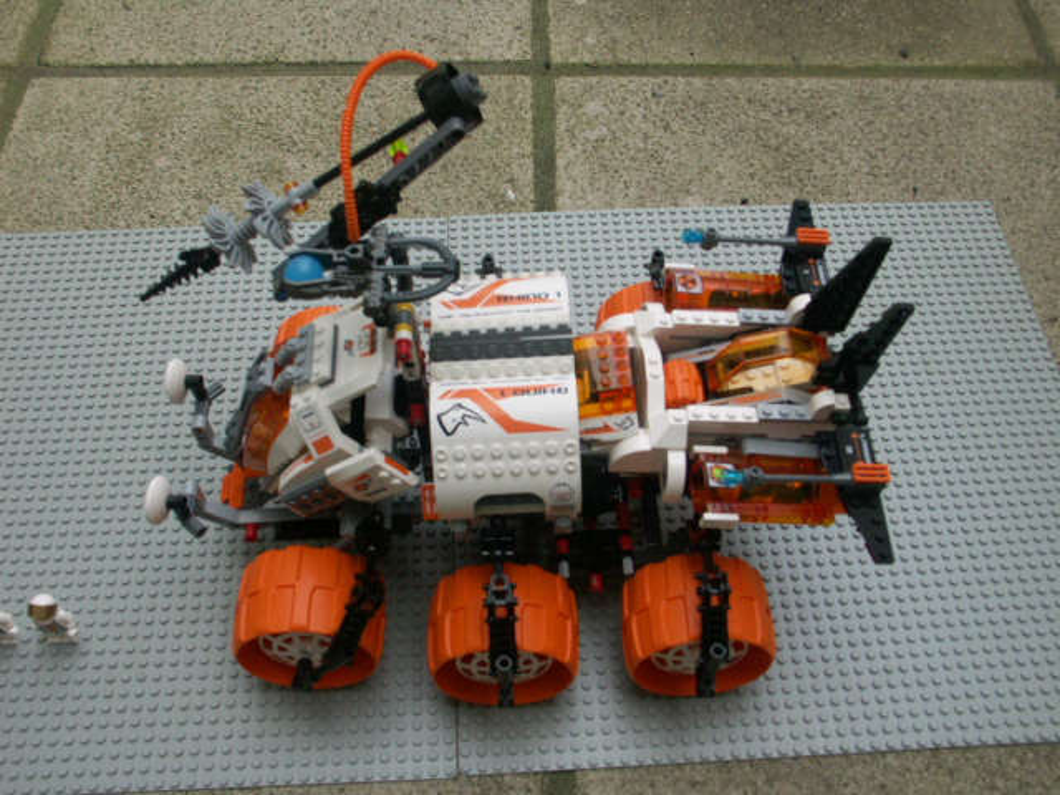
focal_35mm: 33
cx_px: 530
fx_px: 1011
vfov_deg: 42.9
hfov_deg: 55.4
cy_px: 398
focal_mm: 8.57
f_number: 5.6
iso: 64
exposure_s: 1/200
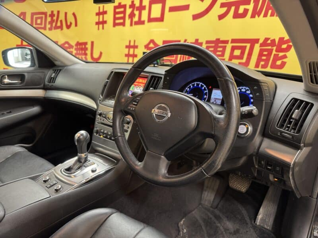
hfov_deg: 71.6
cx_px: 159
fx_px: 220
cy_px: 119
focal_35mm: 24
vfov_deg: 56.8
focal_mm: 6.76
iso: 250
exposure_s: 1/50
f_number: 1.78
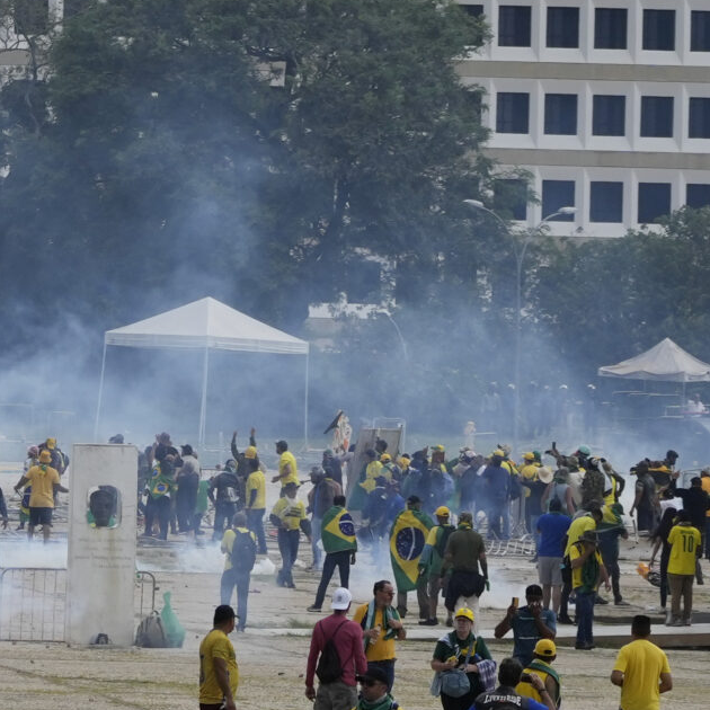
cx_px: -686
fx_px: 12020
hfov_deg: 3.4
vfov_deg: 3.4
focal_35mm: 518
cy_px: -191
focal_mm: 100
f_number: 5.6
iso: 400
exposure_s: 1/800
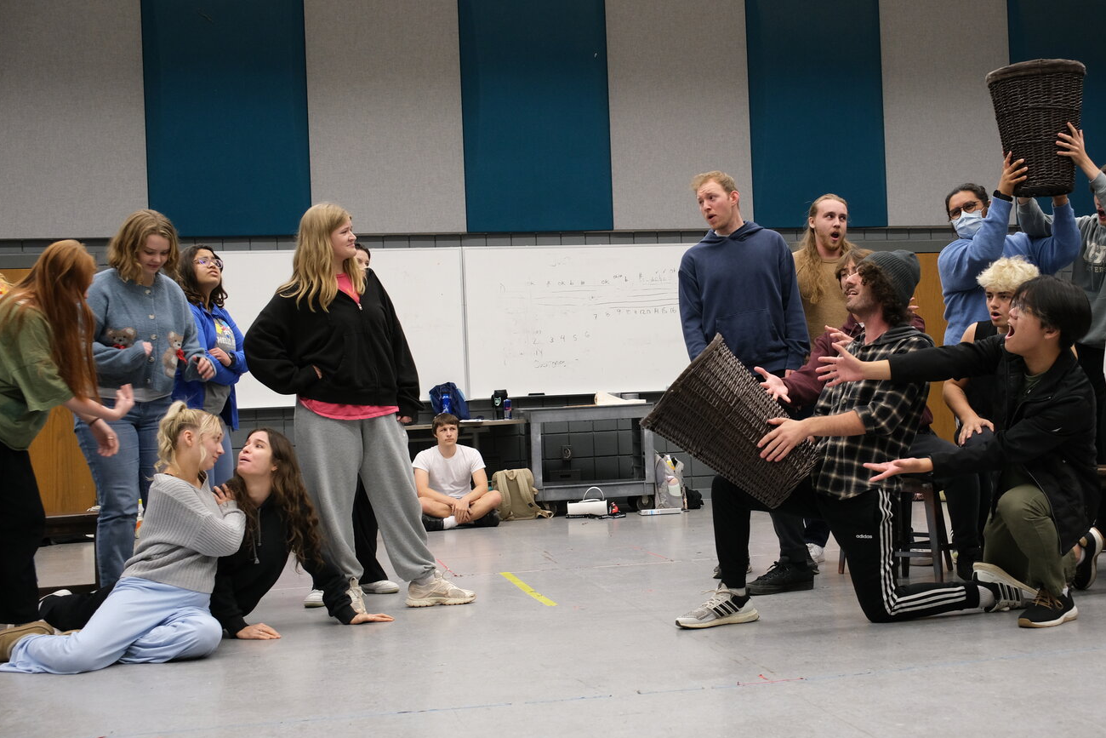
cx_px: 658
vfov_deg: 28.1
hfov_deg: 40.9
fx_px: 1475
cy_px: 375
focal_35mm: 48
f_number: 3.2
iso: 1250
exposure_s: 1/70
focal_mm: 26.4
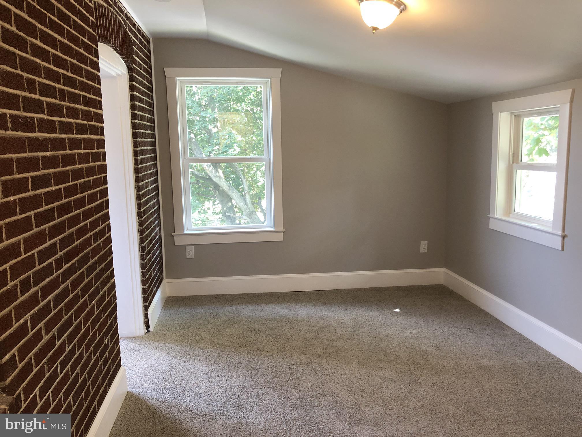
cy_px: 218
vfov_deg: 49.7
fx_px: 471
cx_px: 291
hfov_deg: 63.4
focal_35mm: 28
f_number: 1.8
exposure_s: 1/17
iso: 40
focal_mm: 4
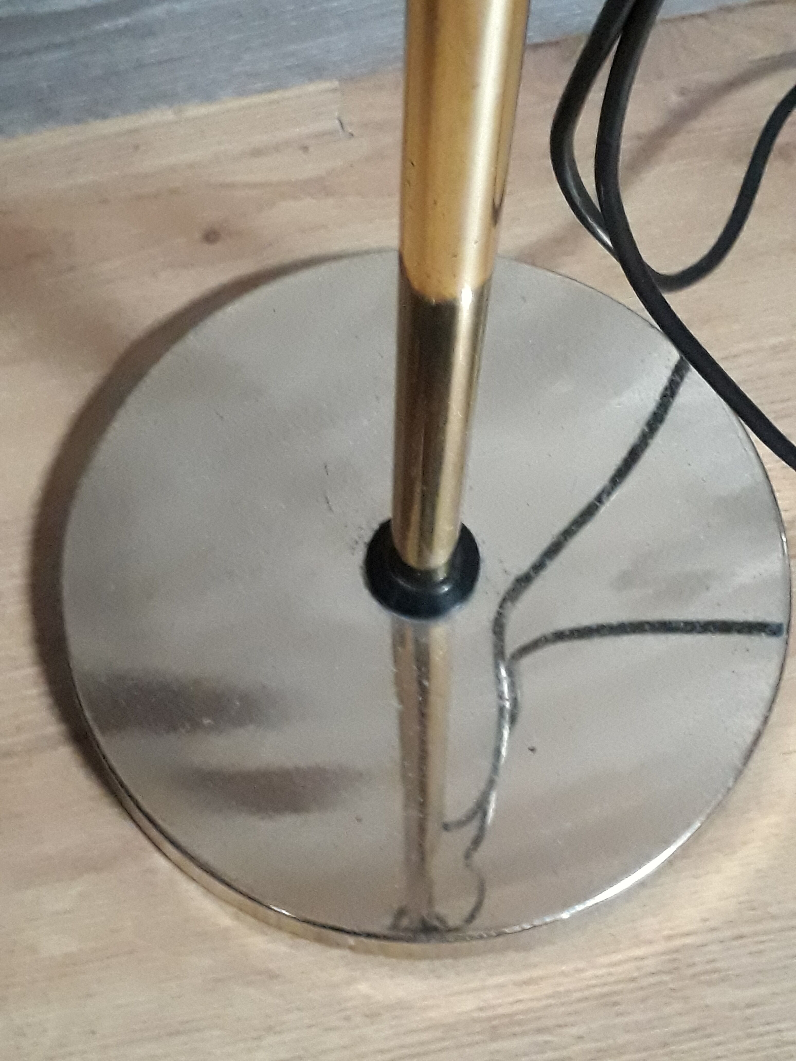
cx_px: 398
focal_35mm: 27
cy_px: 530
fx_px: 828
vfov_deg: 65.3
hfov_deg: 51.4
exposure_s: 1/17
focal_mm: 3.6
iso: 640
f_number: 1.9
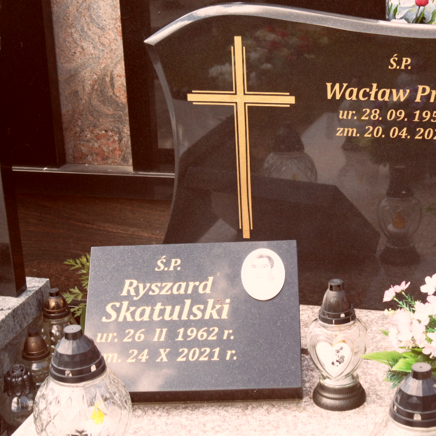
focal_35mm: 71
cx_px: 272
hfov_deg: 24.3
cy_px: 218
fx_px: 1012
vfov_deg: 24.3
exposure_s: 1/125
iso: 100
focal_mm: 10.3
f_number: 4
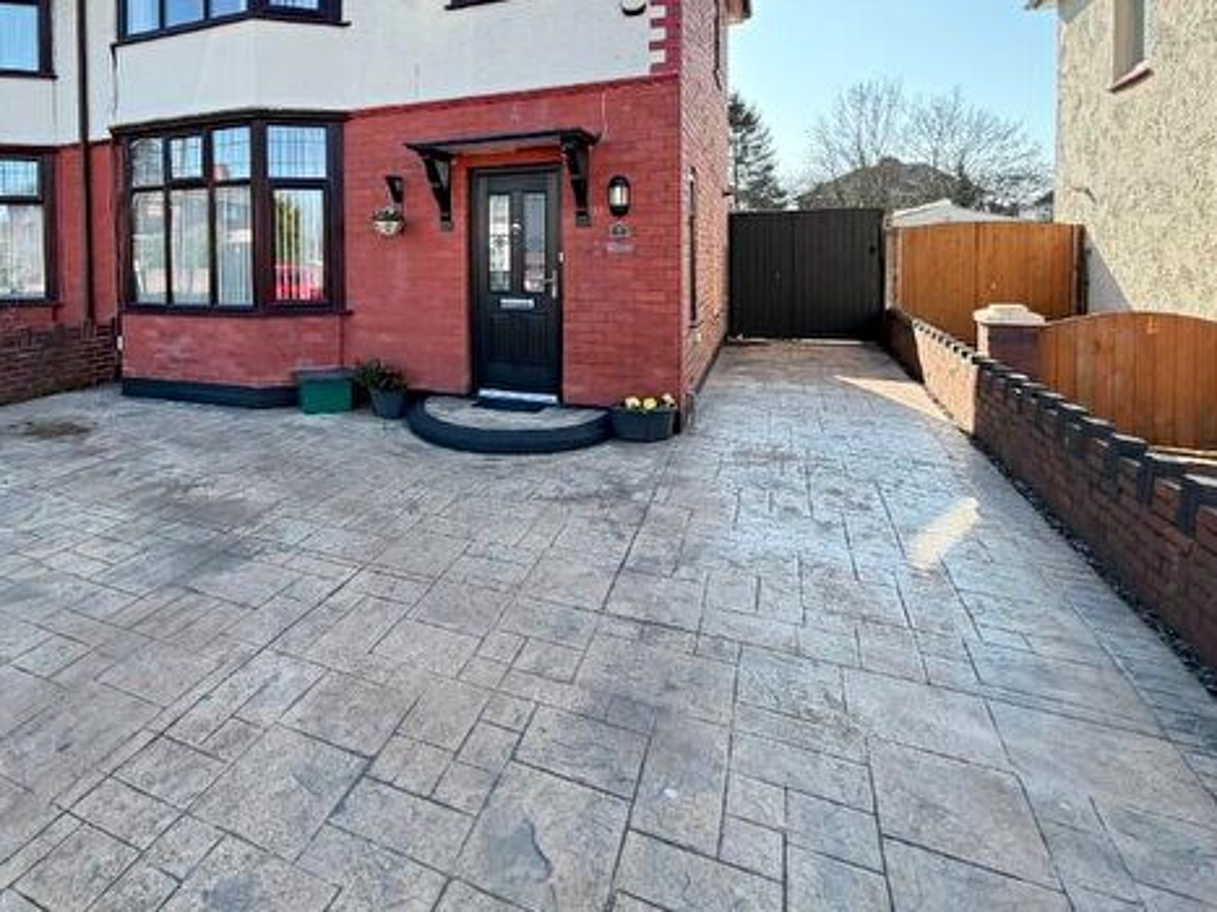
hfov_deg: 76.4
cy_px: 267
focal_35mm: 21
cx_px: 401
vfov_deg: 61.0
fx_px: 738
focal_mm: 2.22
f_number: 2.2
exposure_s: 1/502
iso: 40
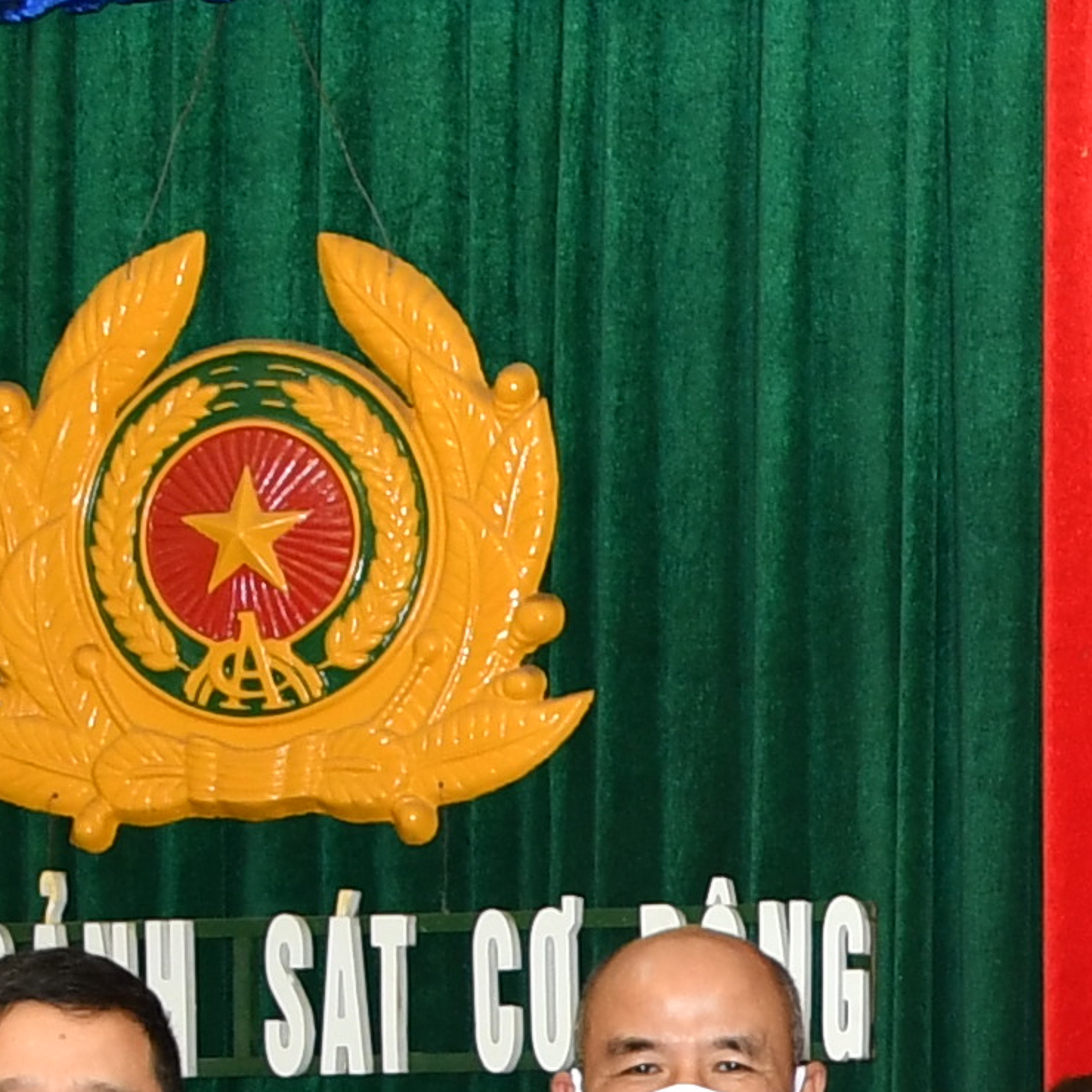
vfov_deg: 9.9
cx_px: 1993
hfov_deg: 9.6
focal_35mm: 173
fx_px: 6174
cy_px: 1413
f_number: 3.5
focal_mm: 18
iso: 320
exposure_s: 1/200
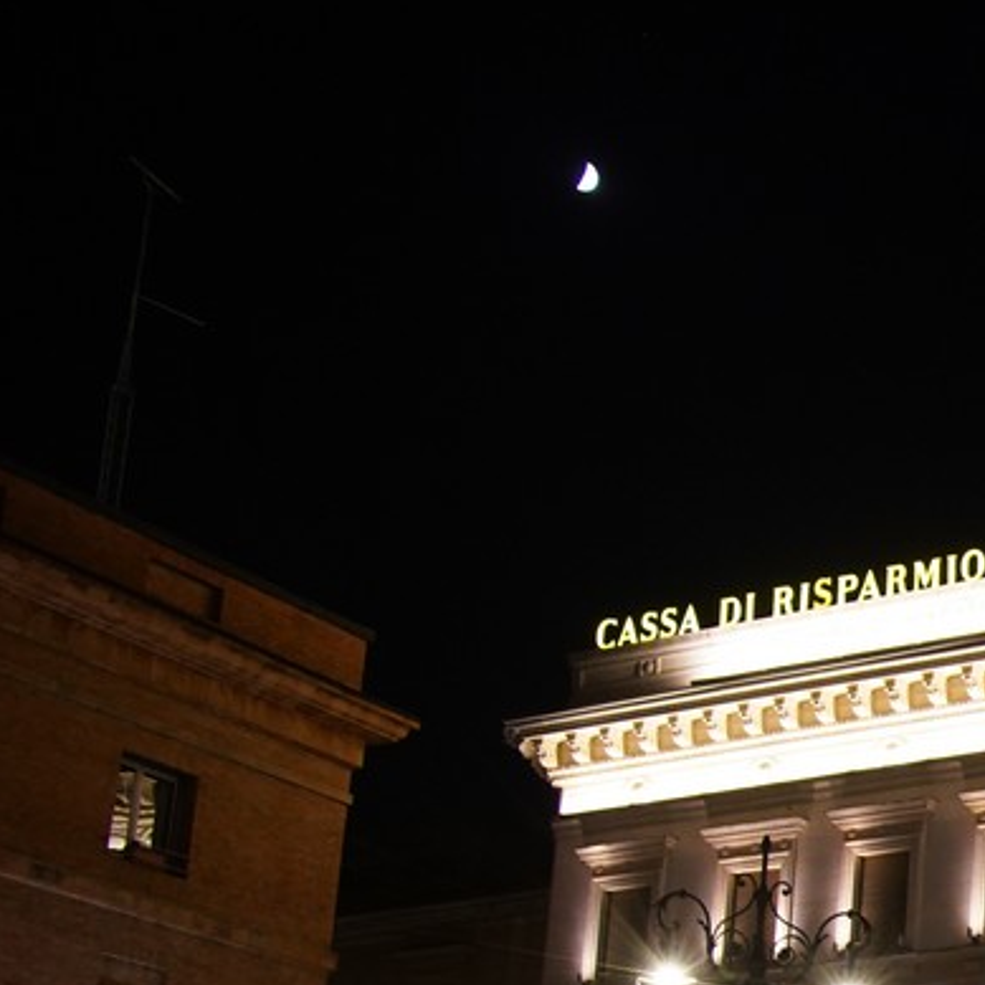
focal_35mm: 76
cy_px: 985
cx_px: 1494
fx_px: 2447
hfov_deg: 19.7
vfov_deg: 21.9
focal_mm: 29
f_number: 3.5
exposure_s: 1/40
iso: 2500
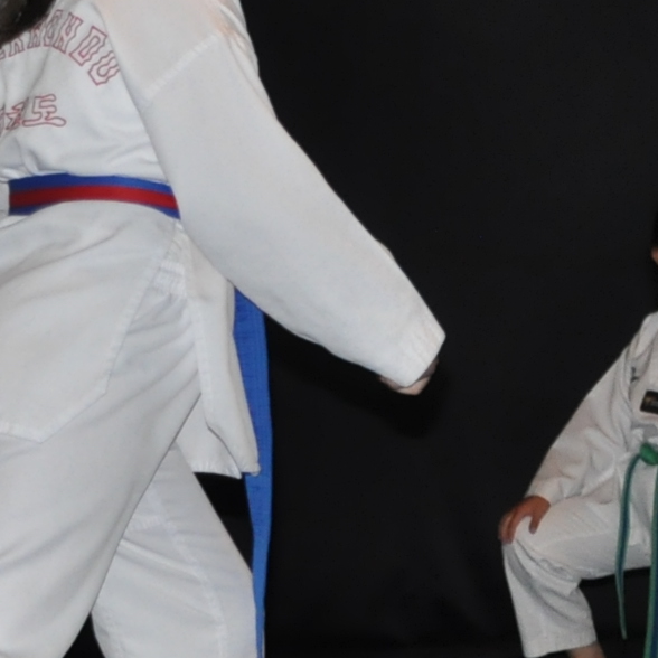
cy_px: 170
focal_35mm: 209
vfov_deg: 8.4
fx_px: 4495
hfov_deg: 8.1
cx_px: 1137
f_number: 4
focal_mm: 30
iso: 800
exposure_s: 1/60
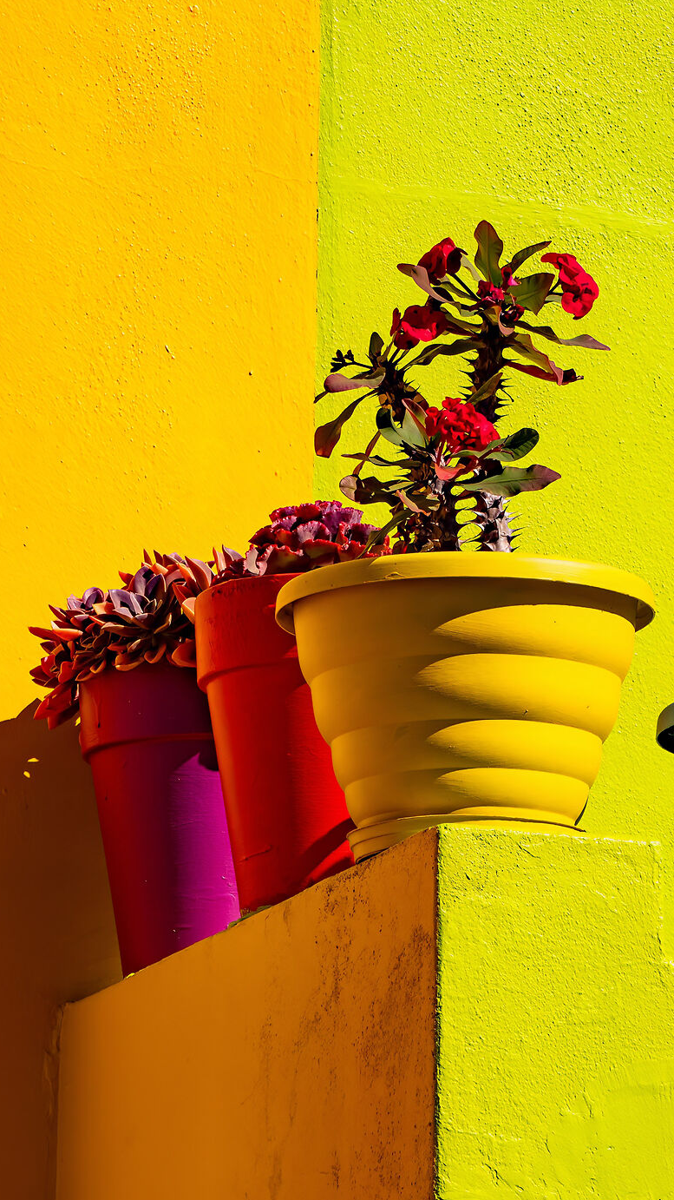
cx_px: 556
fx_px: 6071
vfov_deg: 11.3
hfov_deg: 6.3
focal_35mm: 191
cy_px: 741
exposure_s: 1/640
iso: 100
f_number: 8
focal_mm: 70
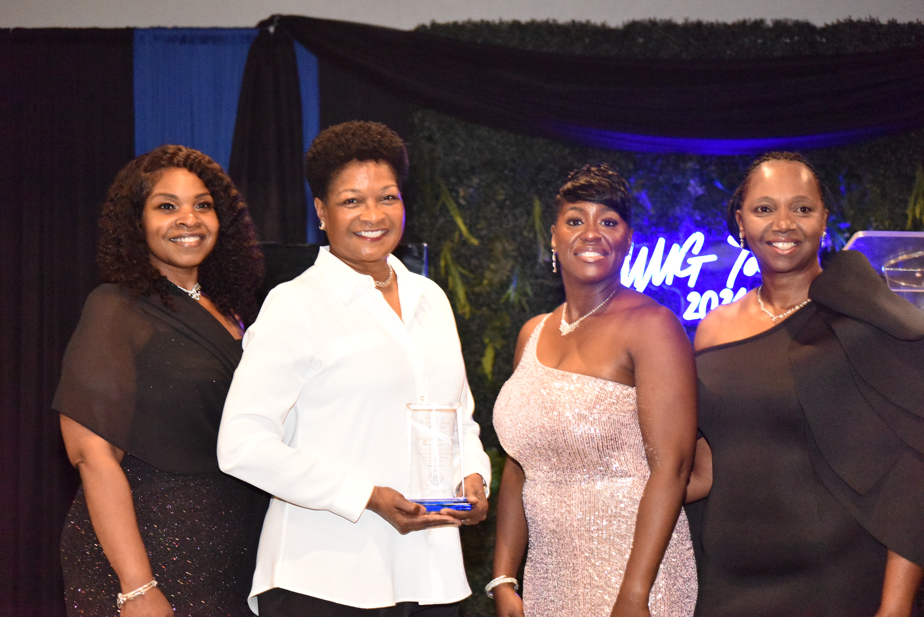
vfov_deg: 19.5
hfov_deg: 28.8
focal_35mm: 70
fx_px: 1797
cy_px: 308
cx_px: 462
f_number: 4
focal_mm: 70
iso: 12800
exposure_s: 1/100
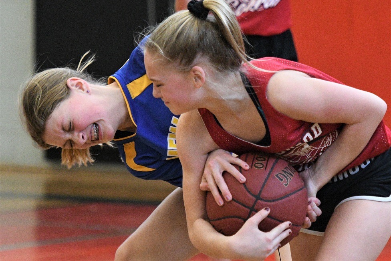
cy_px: 130
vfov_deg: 7.0
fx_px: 2118
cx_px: 196
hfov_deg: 10.5
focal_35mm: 195
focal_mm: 130
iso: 4500
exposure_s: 1/1000
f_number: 2.8
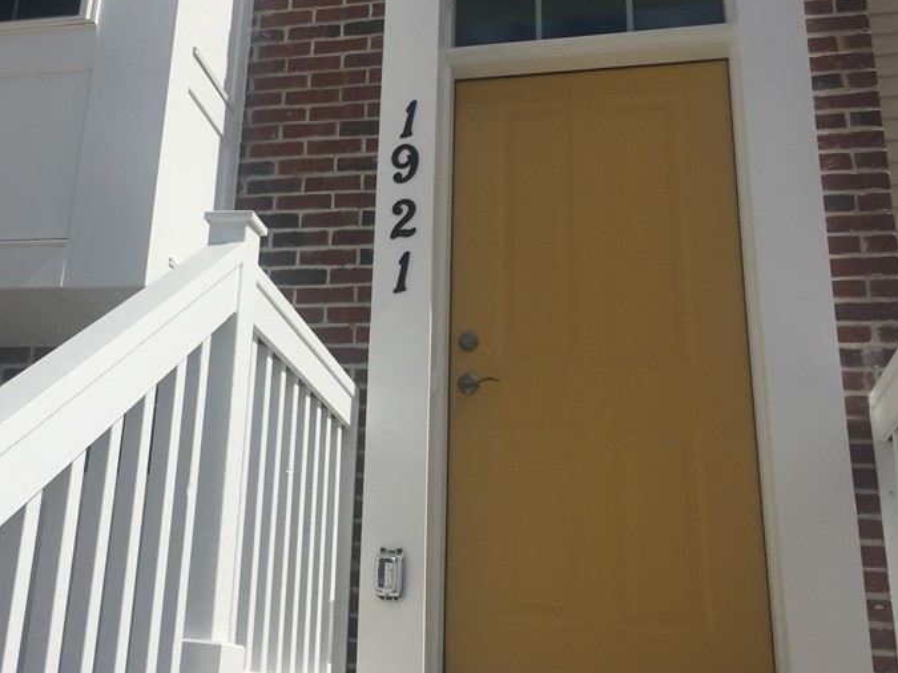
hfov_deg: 42.0
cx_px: 254
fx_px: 1141
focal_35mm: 44
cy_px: 227
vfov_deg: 32.6
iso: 32
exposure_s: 1/5650
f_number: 2.2
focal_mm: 4.15
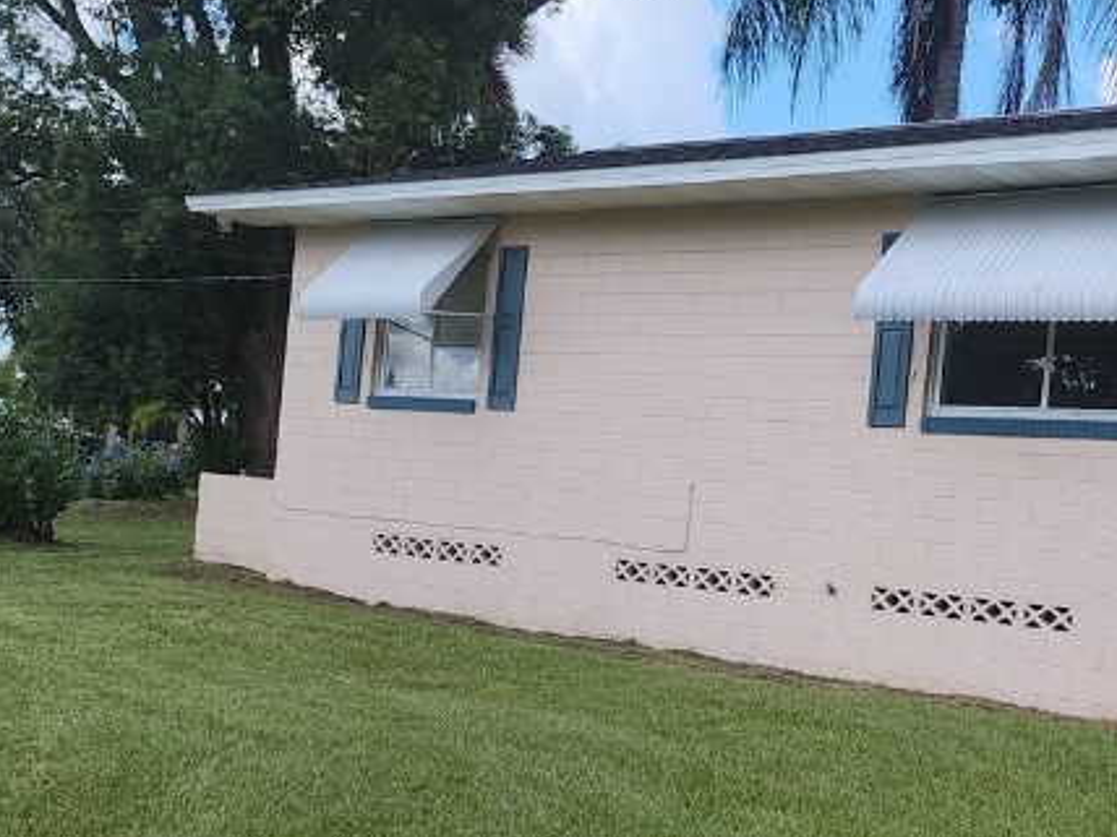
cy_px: 584
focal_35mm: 55
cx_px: 851
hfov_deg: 34.1
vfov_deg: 26.3
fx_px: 1775
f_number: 1.8
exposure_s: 1/752
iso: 12
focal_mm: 6.4
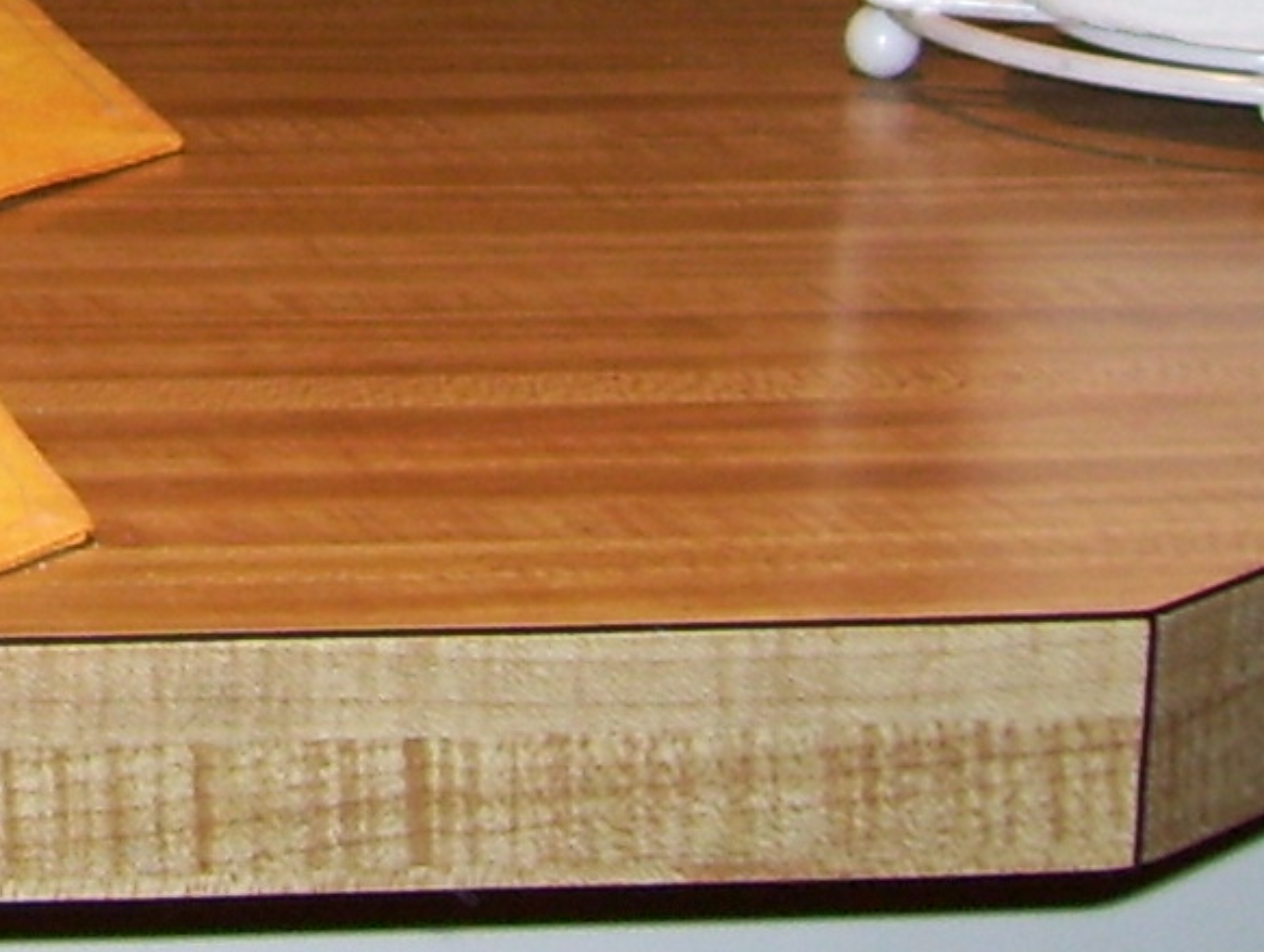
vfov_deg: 8.1
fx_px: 6436
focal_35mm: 176
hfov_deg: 10.5
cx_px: -1049
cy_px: -783
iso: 80
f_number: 2.7
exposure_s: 1/60
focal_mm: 6
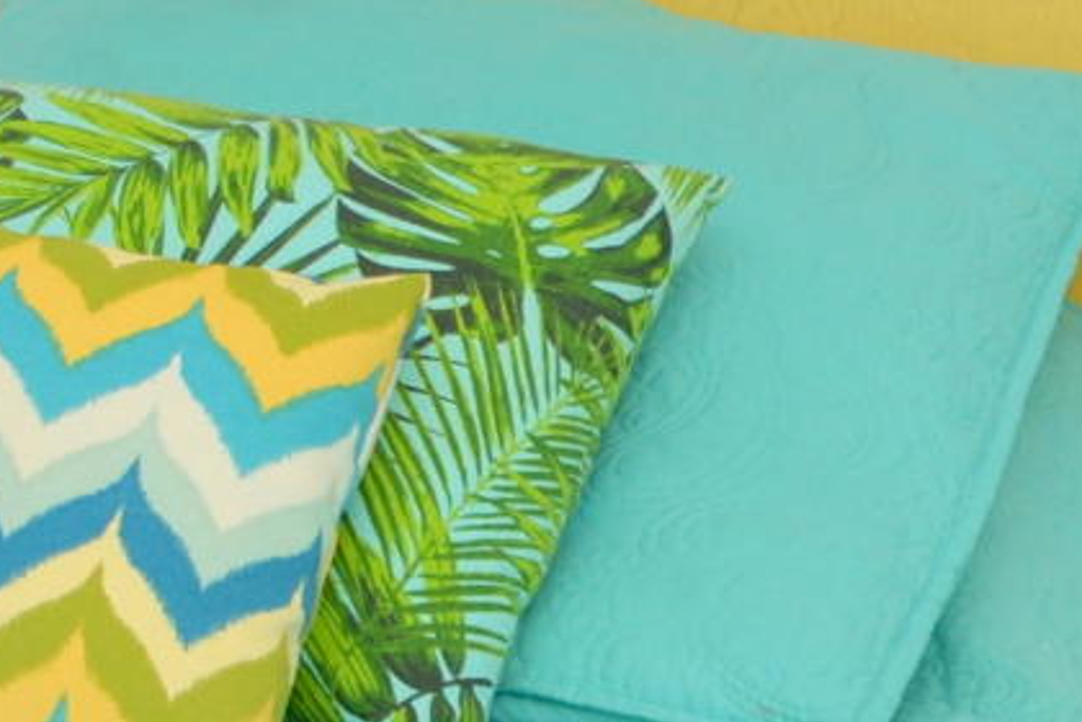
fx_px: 4298
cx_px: -1760
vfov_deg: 9.5
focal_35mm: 143
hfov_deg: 11.2
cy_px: -142
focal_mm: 20
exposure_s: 1/60
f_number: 5
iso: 200
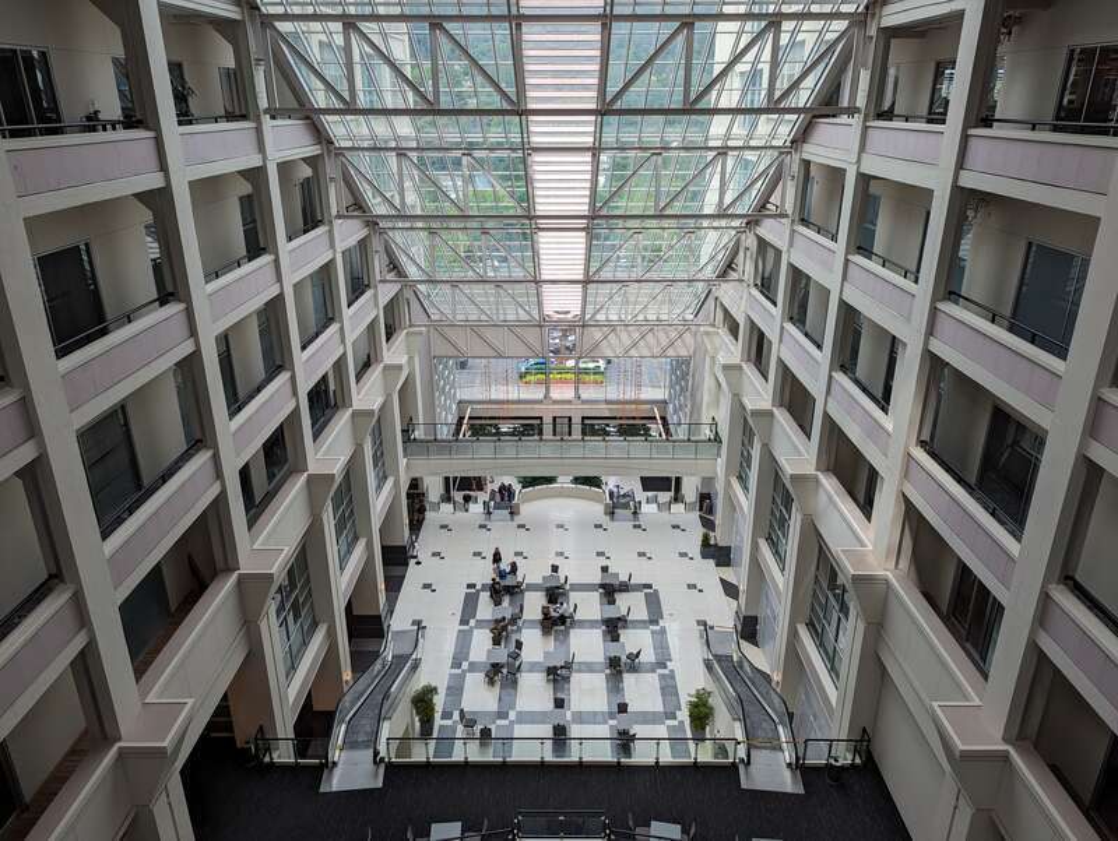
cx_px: 559
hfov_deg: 71.5
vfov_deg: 56.9
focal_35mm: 24
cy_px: 420
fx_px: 776
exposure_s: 1/524
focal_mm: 6.81
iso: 40
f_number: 1.85
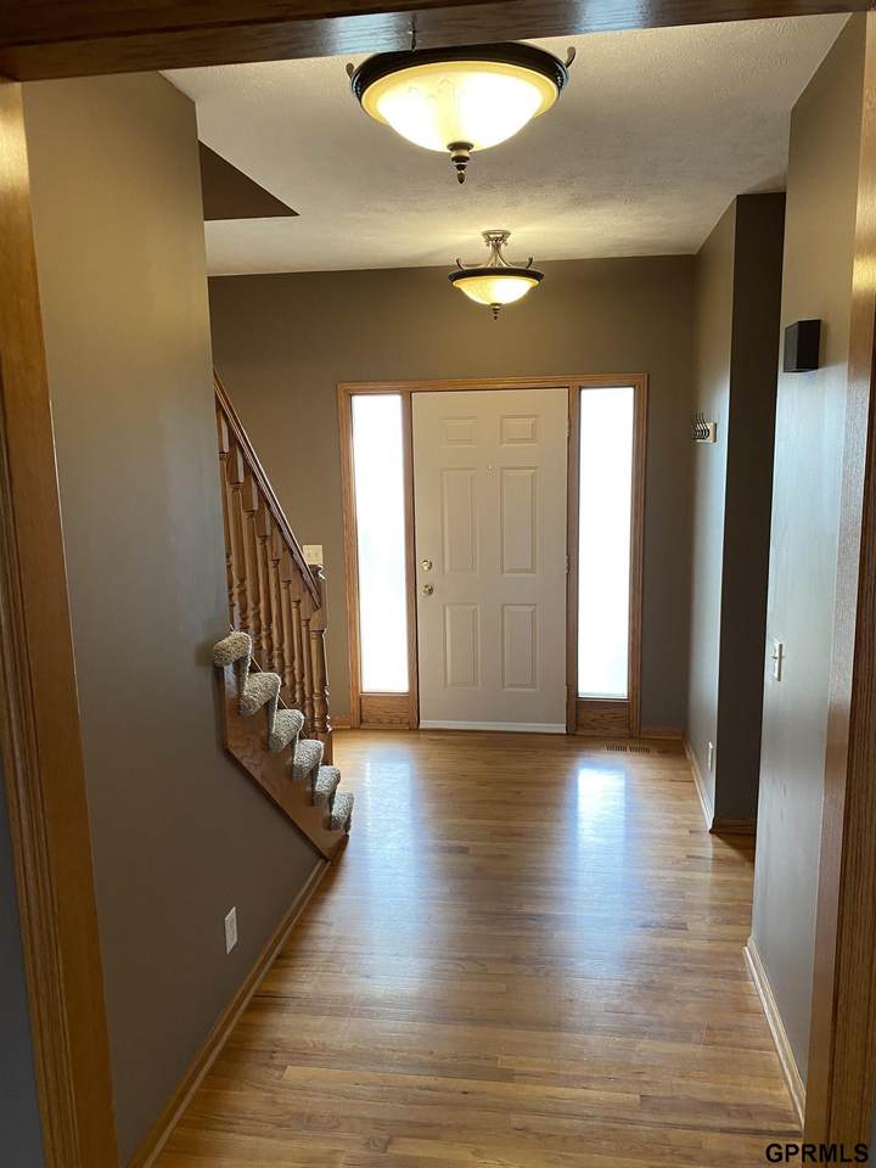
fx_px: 877
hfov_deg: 53.1
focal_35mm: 26
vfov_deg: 67.3
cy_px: 584
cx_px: 438
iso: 125
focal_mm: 4.25
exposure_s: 1/60
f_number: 1.8
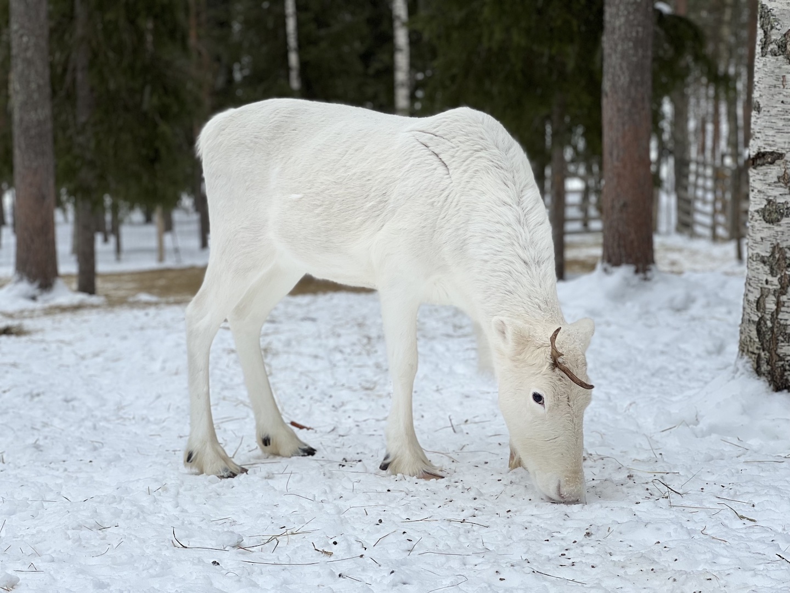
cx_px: 395
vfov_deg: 19.1
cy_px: 296
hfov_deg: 25.3
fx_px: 1757
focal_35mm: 77
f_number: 2.8
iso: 32
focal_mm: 9
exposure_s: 1/121
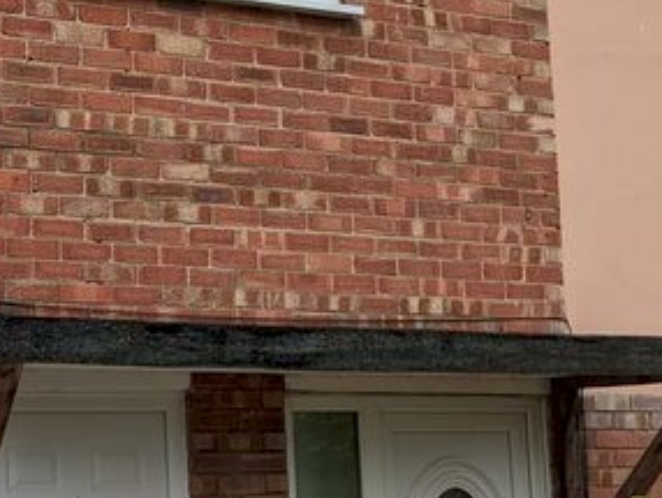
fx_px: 1263
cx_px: -37
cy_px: 400
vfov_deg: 22.0
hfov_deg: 27.3
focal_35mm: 66
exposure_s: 1/3906
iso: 65
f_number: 1.73
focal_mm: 4.38
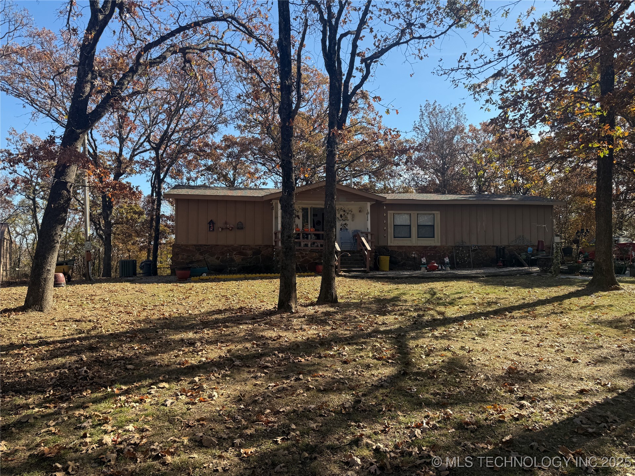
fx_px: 440
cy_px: 238
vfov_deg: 56.8
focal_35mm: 24
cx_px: 318
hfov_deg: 71.6
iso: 80
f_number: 1.78
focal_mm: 6.76
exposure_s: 1/1812
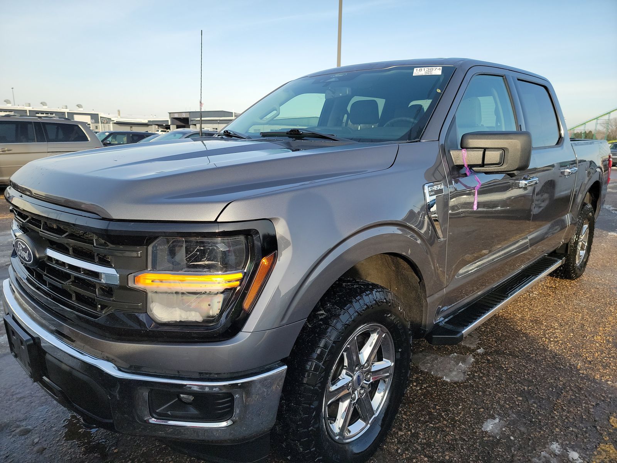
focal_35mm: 24
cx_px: 308
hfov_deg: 71.6
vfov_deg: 56.8
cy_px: 232
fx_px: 428
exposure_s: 1/409
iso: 50
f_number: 1.8
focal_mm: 6.7
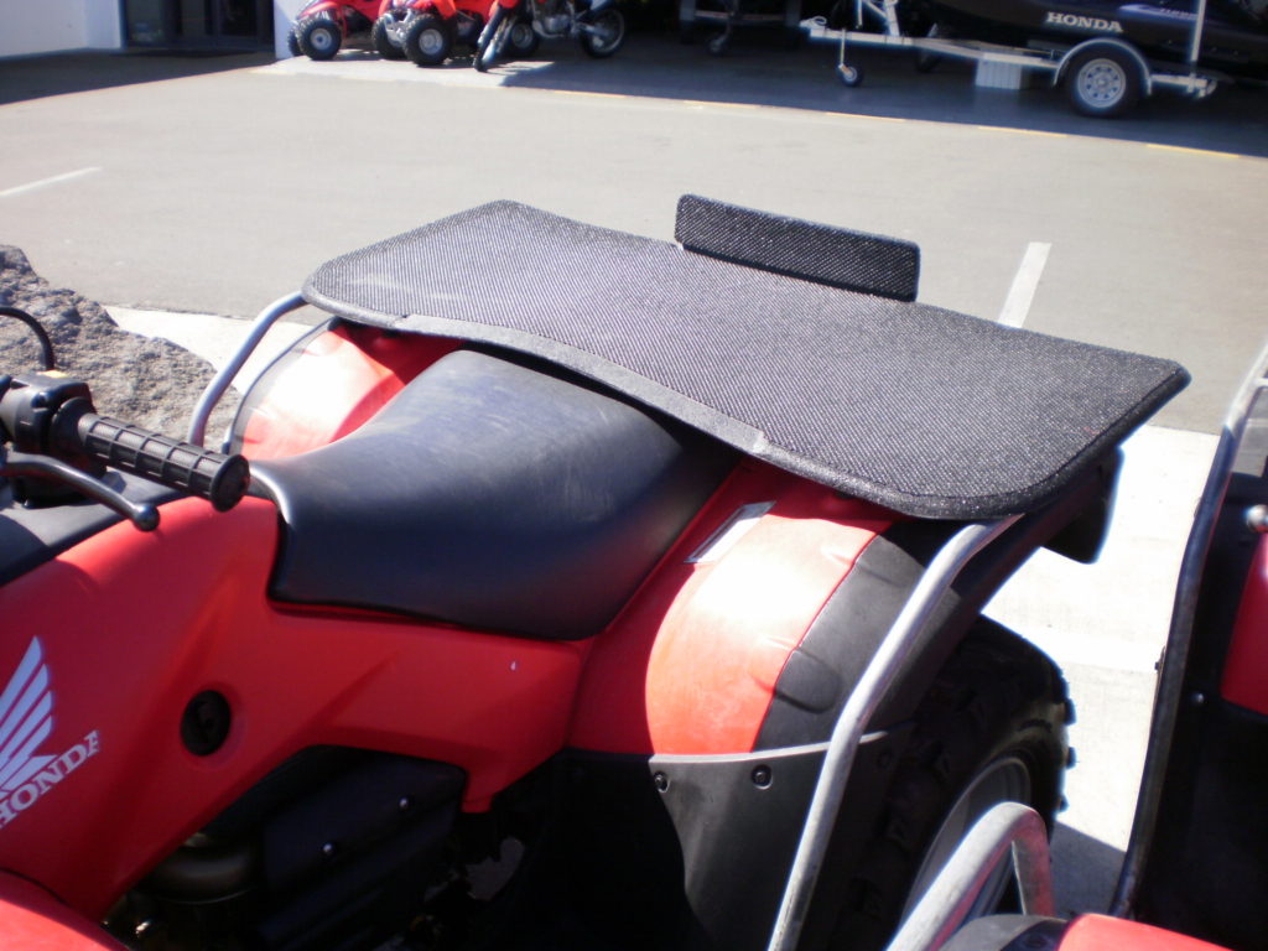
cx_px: 634
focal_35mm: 36
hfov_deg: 51.4
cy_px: 476
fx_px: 1319
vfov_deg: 39.7
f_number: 3.1
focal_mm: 6.3
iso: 100
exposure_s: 1/500
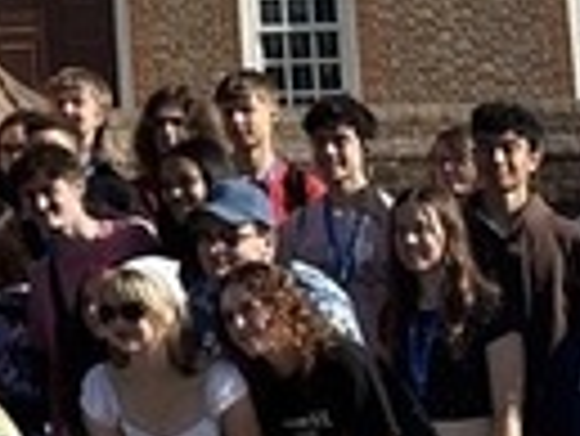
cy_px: -391
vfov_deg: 7.6
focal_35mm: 190
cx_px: -306
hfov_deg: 10.1
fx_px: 3186
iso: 80
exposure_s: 1/4184
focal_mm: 6.86
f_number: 1.78
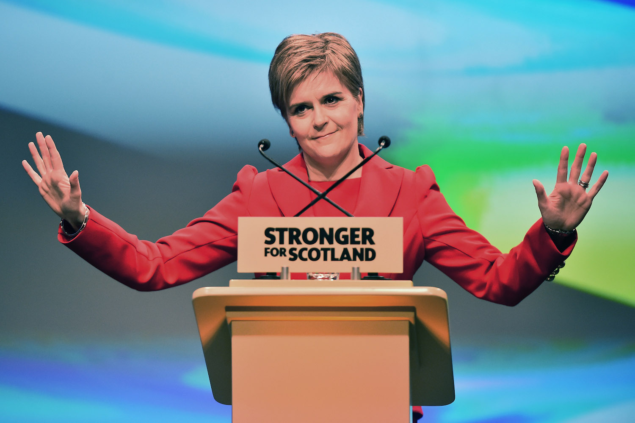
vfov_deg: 7.8
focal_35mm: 175
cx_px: 318
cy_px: 212
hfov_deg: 11.8
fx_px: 3085
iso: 3200
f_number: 3.5
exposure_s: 1/1600
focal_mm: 175
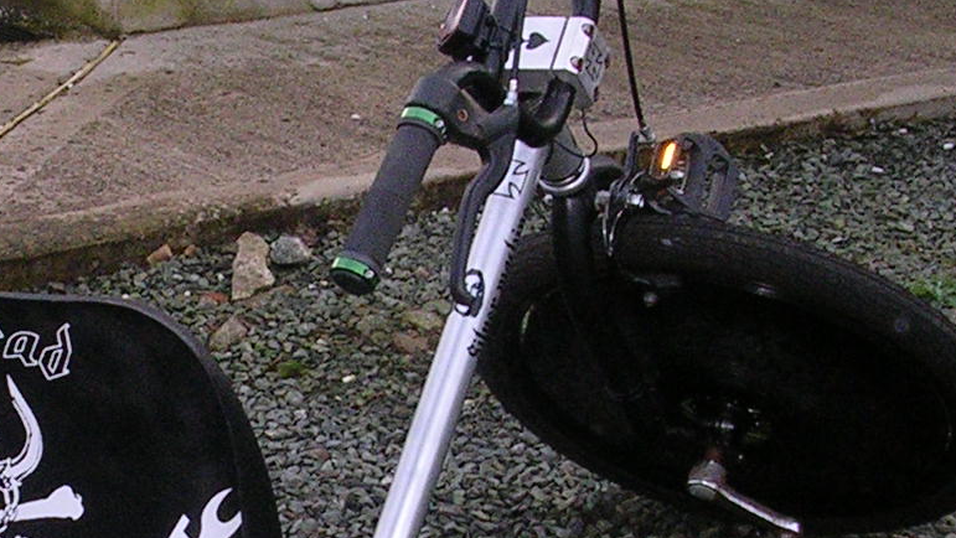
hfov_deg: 19.2
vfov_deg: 11.0
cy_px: 472
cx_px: 141
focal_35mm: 110
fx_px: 2789
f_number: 5.6
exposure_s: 1/60.1
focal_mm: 5.8
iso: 142
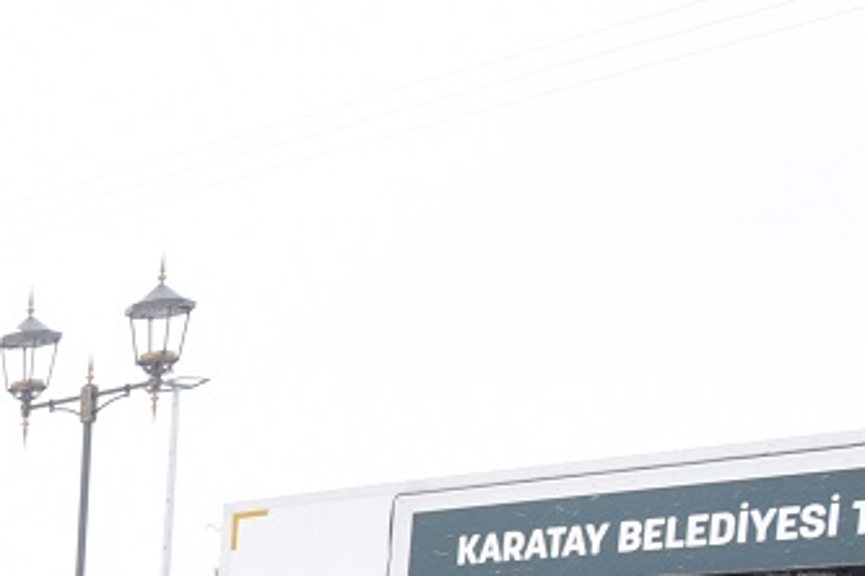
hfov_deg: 18.6
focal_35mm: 72
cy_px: 1122
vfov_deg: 15.5
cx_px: -847
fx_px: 1730
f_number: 6.3
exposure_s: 1/320
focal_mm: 16
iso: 200
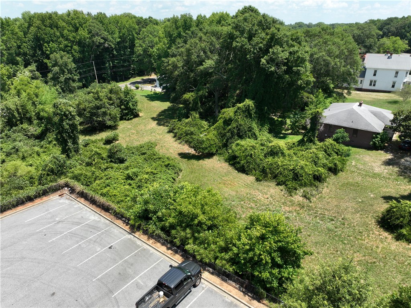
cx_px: 206
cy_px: 154
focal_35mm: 24
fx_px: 285
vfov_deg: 56.8
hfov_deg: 71.6
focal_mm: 12.29
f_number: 2.8
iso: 110
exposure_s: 1/160
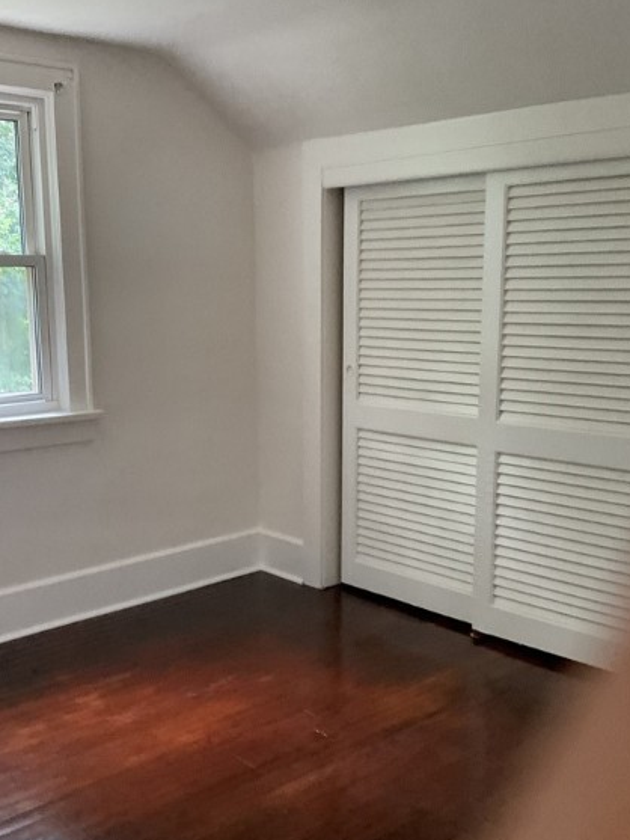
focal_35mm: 40
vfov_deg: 46.7
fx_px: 970
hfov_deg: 35.8
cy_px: 464
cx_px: 253
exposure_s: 1/60
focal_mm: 3
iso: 250
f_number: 1.8
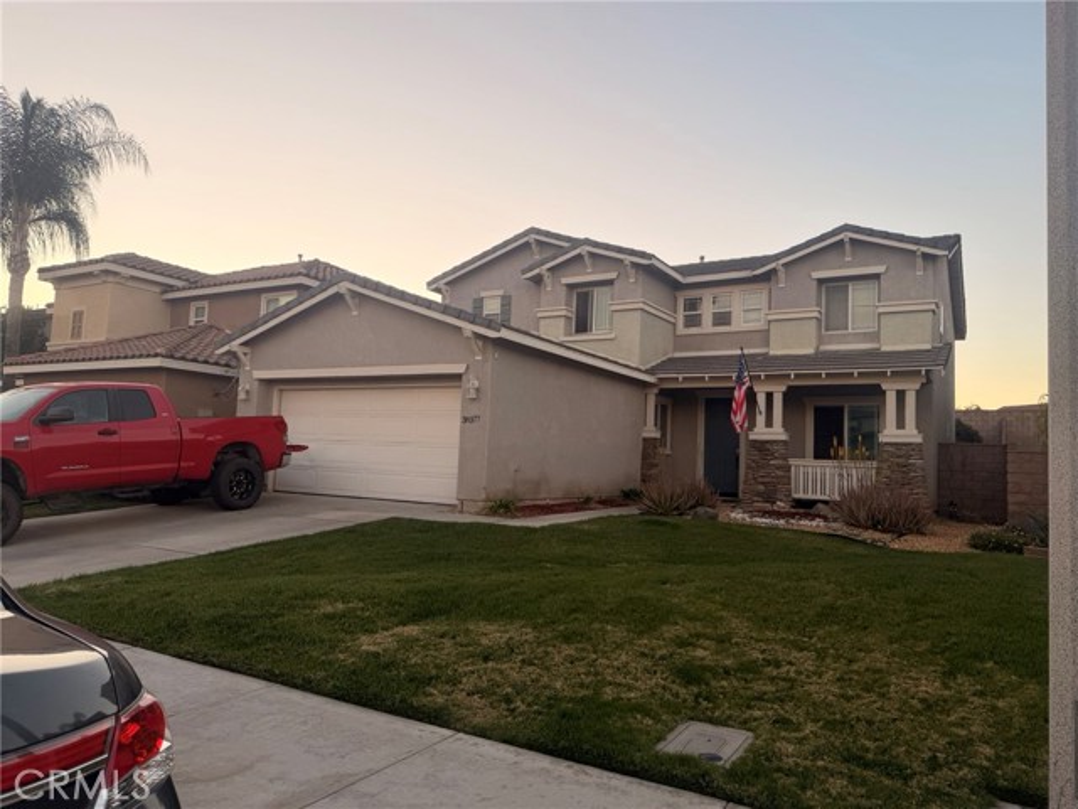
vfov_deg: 56.8
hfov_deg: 71.6
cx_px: 539
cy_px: 404
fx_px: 747
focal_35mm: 24
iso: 80
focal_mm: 6.76
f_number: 1.78
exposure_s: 1/347
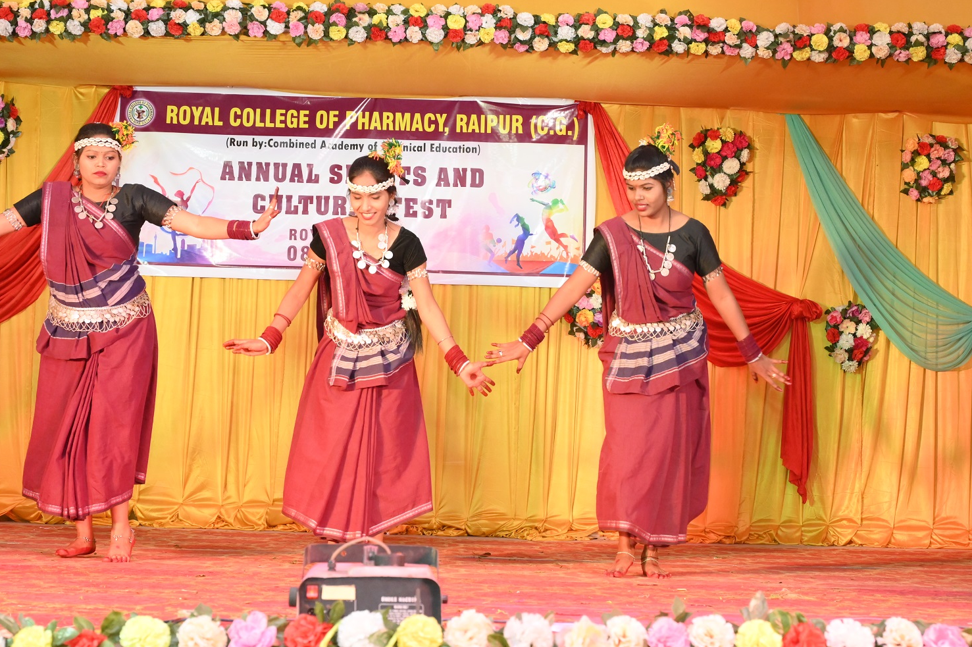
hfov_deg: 33.9
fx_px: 1592
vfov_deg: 23.0
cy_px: 284
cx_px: 462
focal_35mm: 59
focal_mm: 48
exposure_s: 1/200
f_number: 6.3
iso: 5000
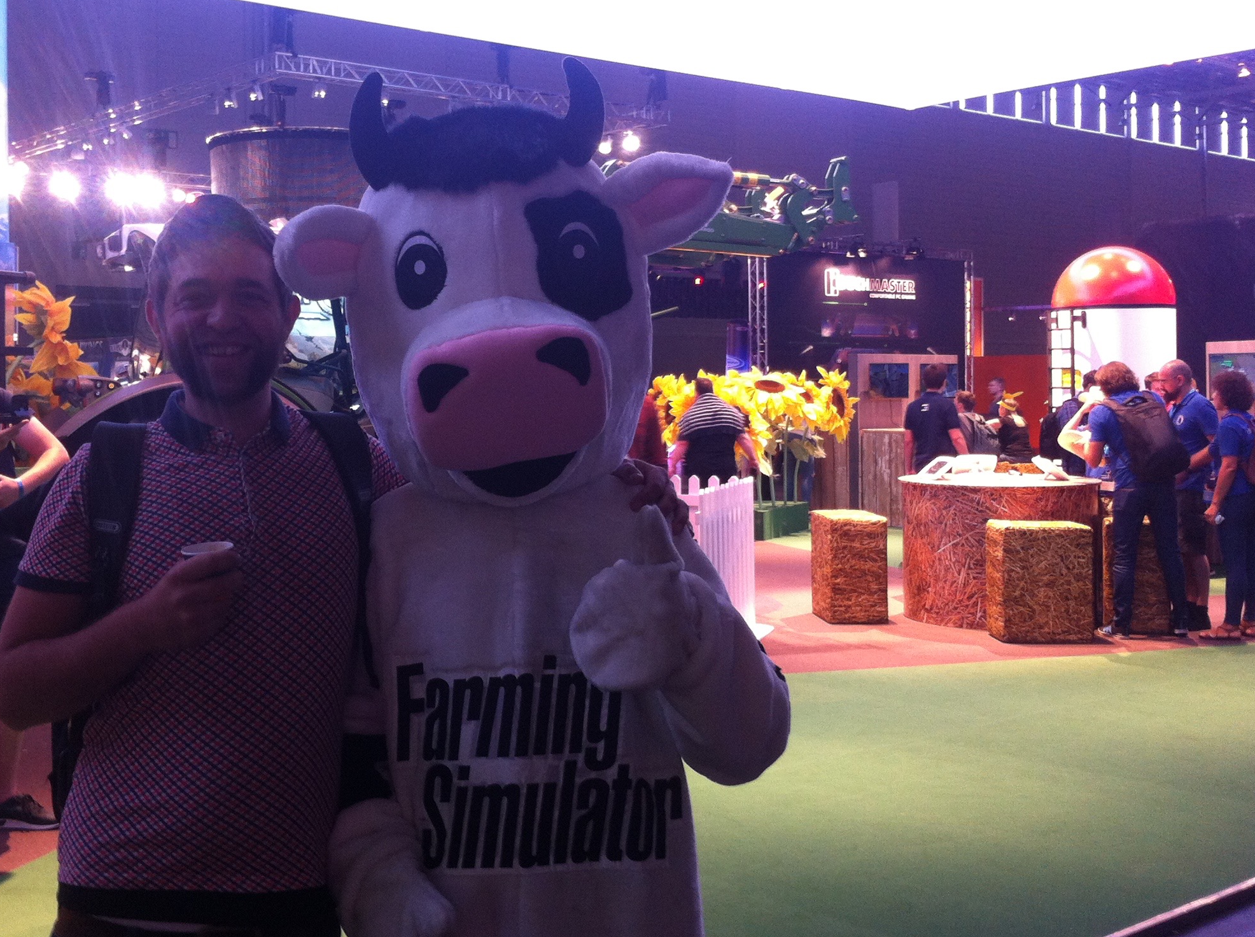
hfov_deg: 41.0
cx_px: 470
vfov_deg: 31.3
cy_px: 368
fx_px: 1665
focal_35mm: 46
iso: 100
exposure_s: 1/15
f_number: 2.8
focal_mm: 3.85
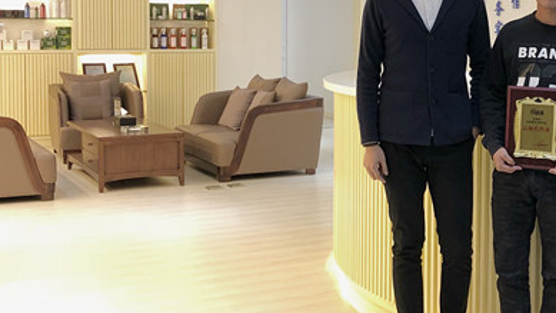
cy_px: 91
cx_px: 416
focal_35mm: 65
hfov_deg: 31.8
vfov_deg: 18.5
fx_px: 958
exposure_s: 1/17
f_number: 1.8
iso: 40
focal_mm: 3.99
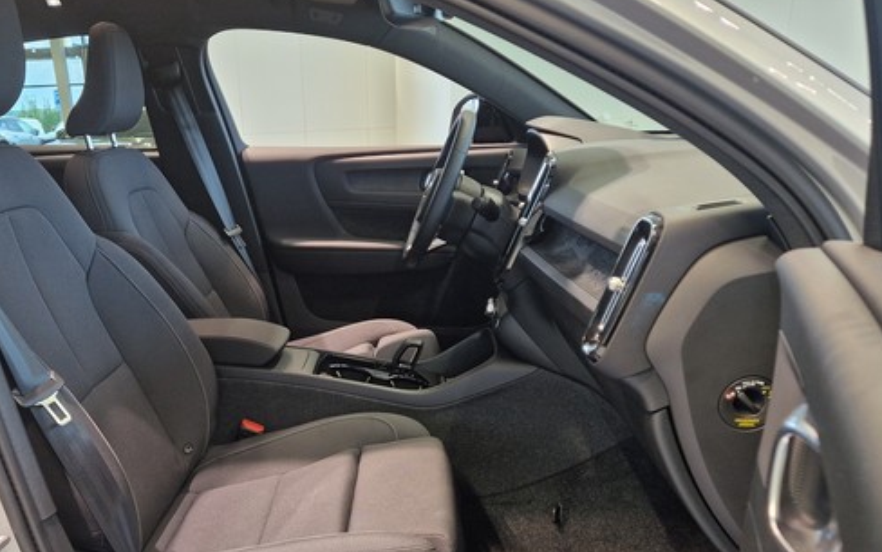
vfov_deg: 38.8
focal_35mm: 32
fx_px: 769
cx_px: 343
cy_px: 380
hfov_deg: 59.1
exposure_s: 1/100
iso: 160
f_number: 1.8
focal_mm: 5.4
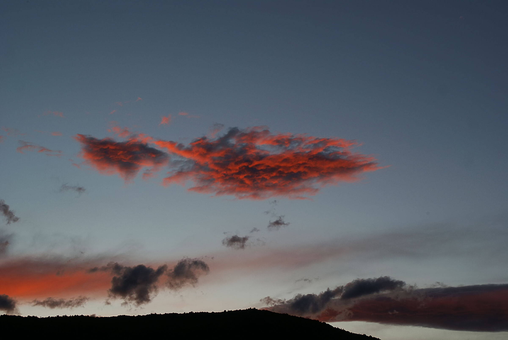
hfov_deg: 33.4
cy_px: 170
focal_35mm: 60
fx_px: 848
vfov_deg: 22.7
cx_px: 254
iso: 100
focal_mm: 40
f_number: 6.3
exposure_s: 1/80
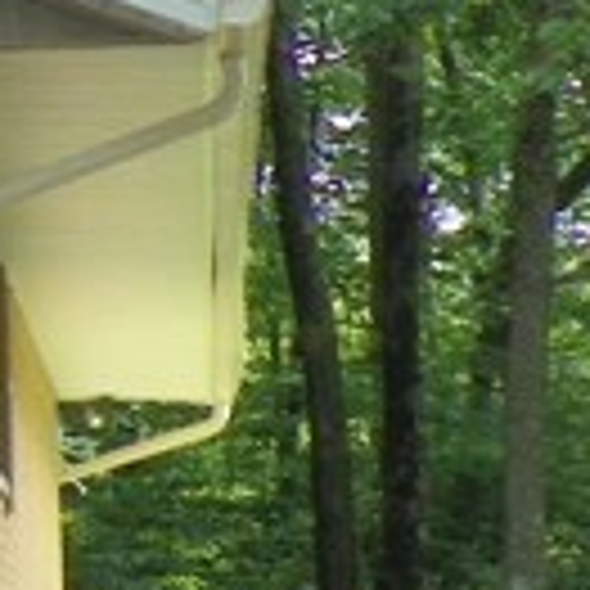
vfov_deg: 7.2
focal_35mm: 242
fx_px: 4667
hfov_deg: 6.1
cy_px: 153
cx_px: -1671
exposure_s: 1/160
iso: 64
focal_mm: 6.2
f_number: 3.2
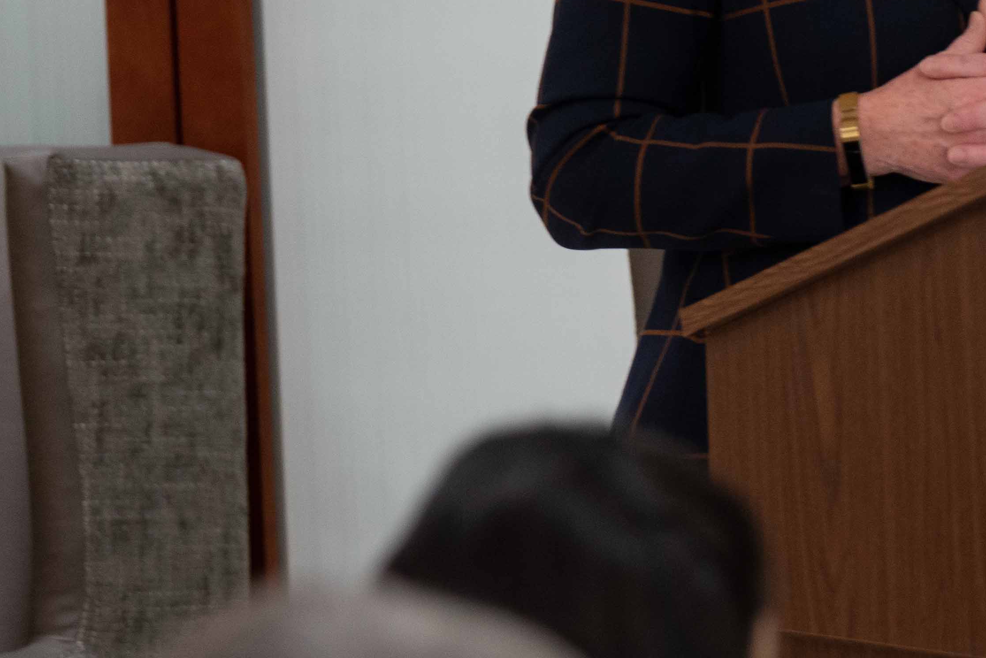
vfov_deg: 3.4
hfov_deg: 5.0
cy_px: 196
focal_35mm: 410
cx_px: 1432
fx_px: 11232
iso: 800
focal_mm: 115
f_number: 4
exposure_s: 1/80
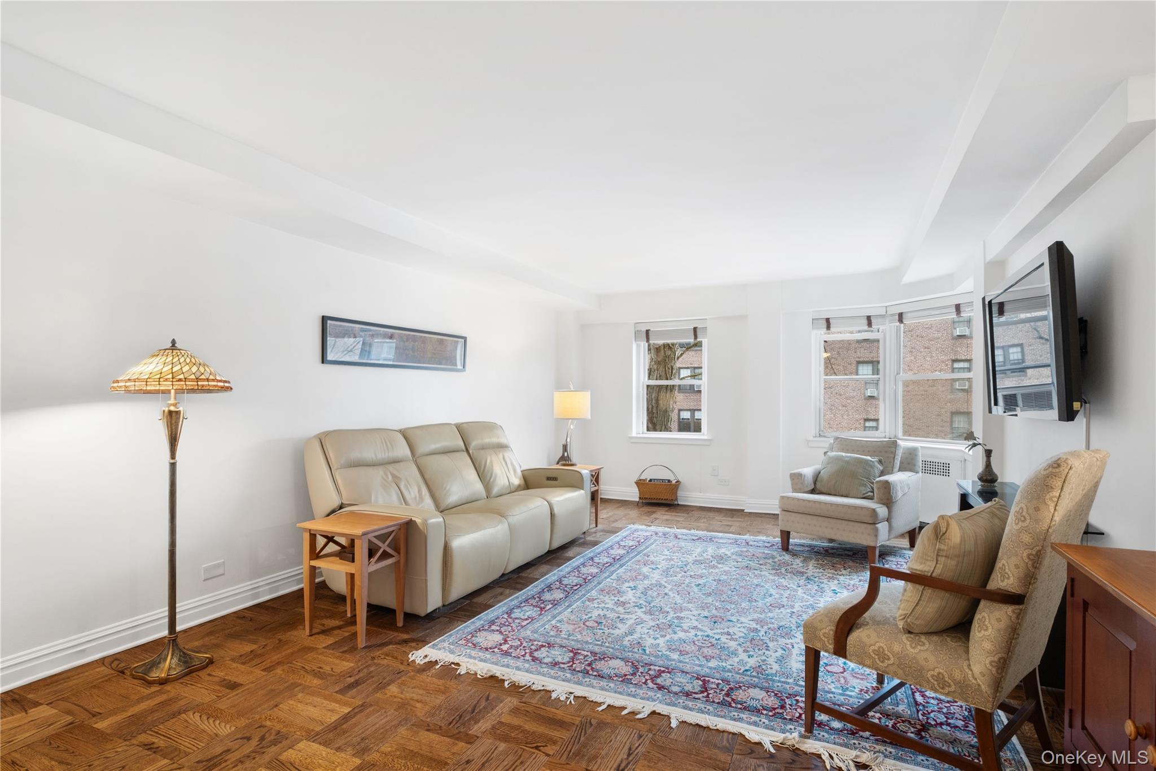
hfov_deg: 93.3
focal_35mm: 17
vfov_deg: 70.4
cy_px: 386
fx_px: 546
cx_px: 578
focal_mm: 11.5
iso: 320
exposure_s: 2.5
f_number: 9
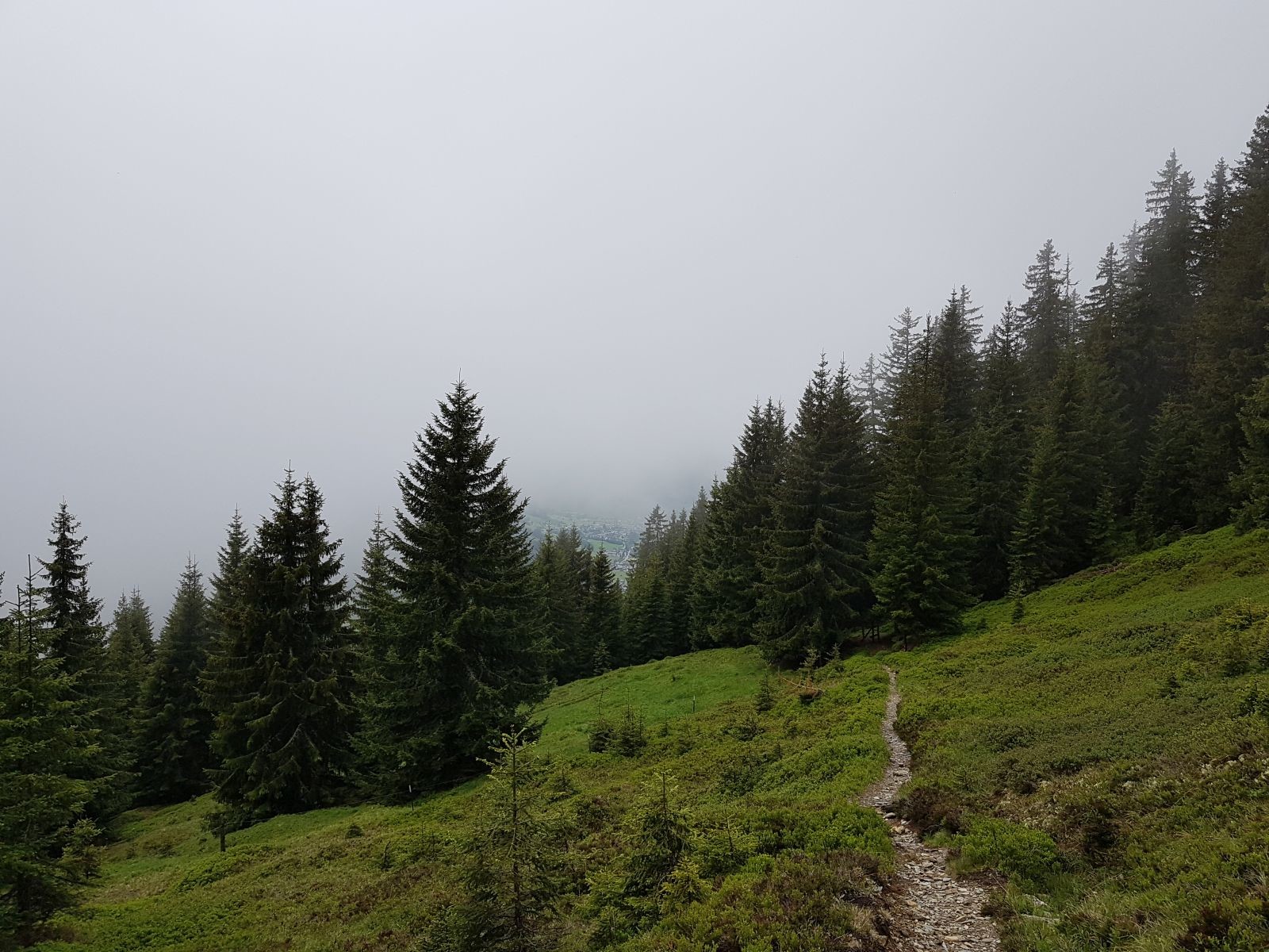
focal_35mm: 26
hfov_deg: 67.3
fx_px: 953
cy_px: 476
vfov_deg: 53.1
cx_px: 634
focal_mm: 4.2
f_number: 1.7
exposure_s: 1/1800
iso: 50
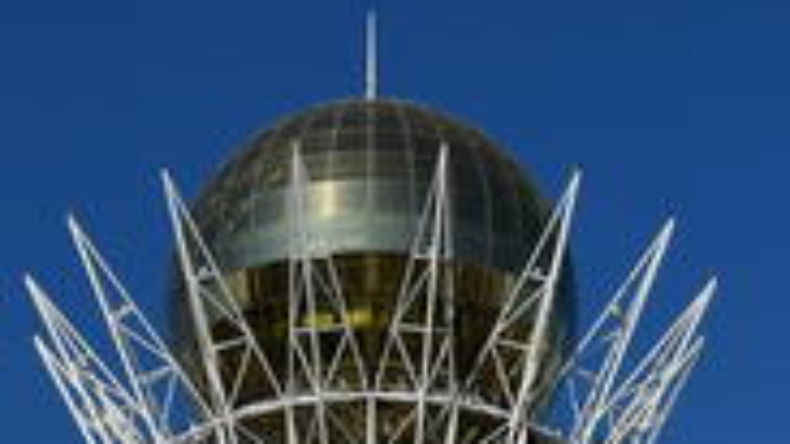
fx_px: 3750
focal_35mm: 179
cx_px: 496
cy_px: 1104
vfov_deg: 6.4
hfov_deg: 12.0
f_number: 9
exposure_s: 1/500
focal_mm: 24
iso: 100
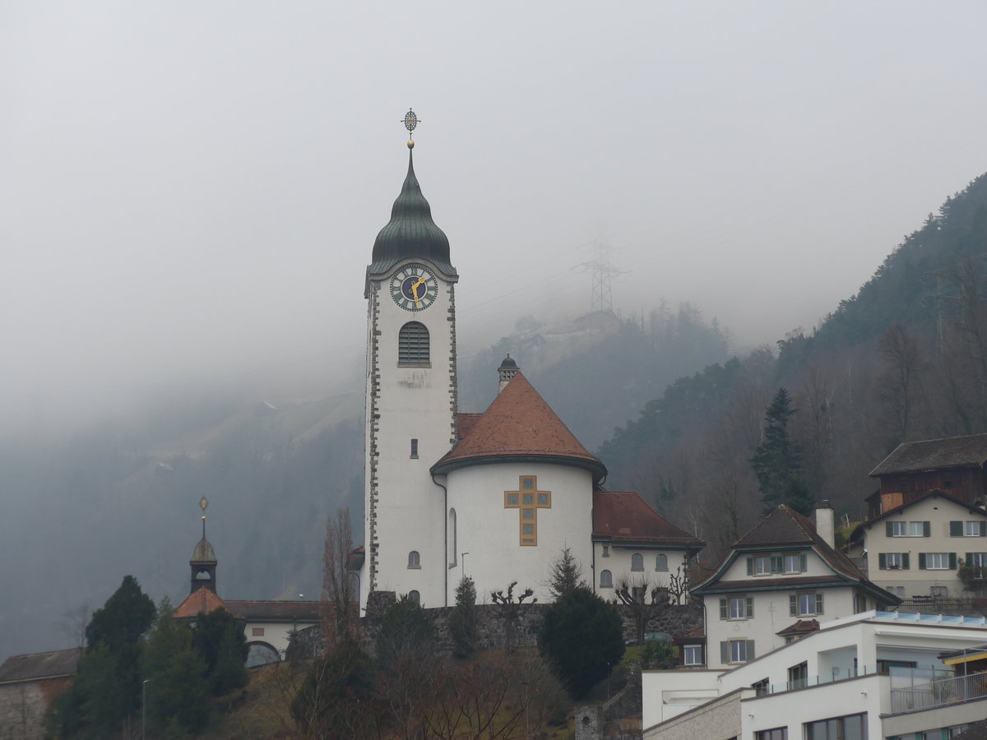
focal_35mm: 124
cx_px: 494
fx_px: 3536
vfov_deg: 12.0
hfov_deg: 15.9
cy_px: 370
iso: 80
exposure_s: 1/100
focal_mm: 24.3
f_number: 5.2
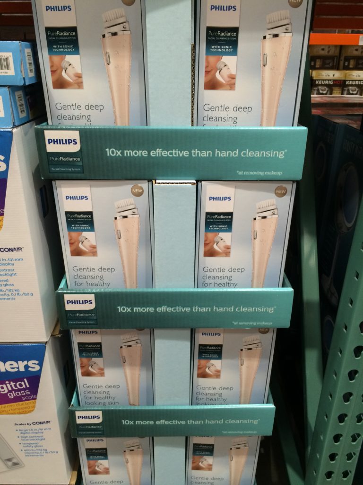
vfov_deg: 61.7
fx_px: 405
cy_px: 242
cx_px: 182
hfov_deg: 48.2
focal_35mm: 29
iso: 125
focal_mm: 4.15
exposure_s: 1/30
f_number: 2.2
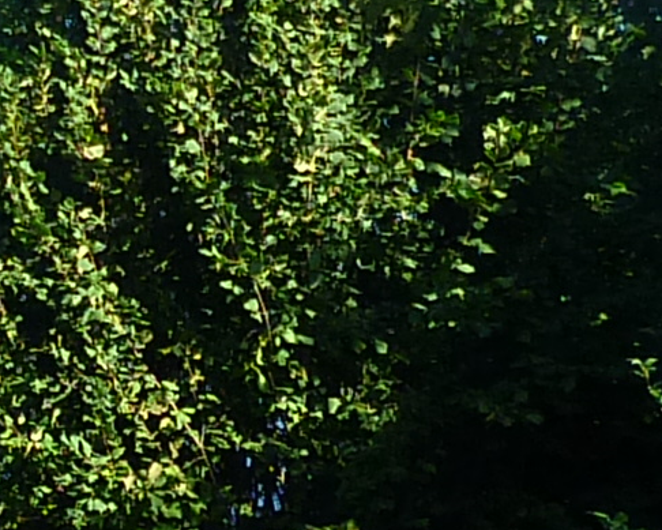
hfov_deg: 8.5
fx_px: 4409
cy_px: 139
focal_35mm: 225
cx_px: -168
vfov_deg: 6.9
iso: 80
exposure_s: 1/400
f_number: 2.8
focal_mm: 5
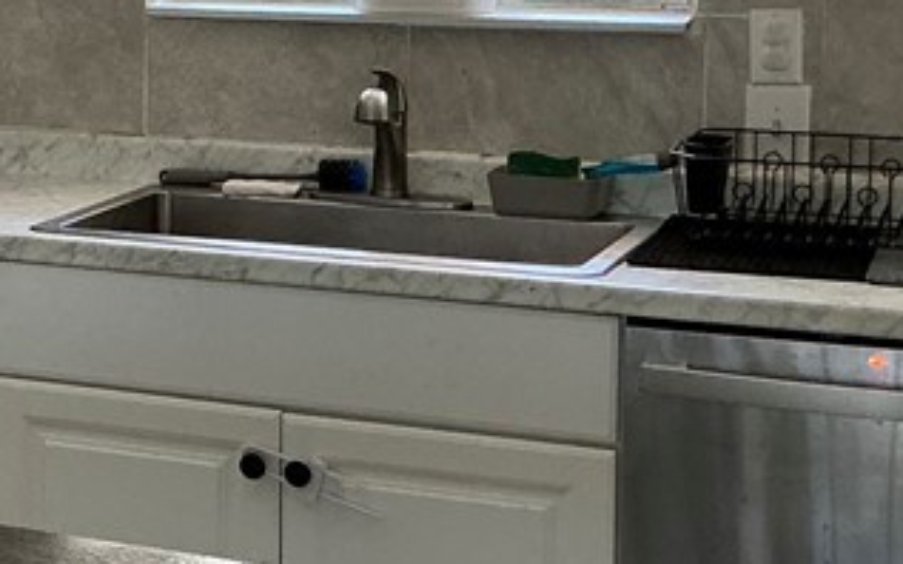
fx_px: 2362
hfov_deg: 20.4
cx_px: -160
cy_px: 66
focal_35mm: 96
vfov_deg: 13.5
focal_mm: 3
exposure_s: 1/60
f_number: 1.8
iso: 125
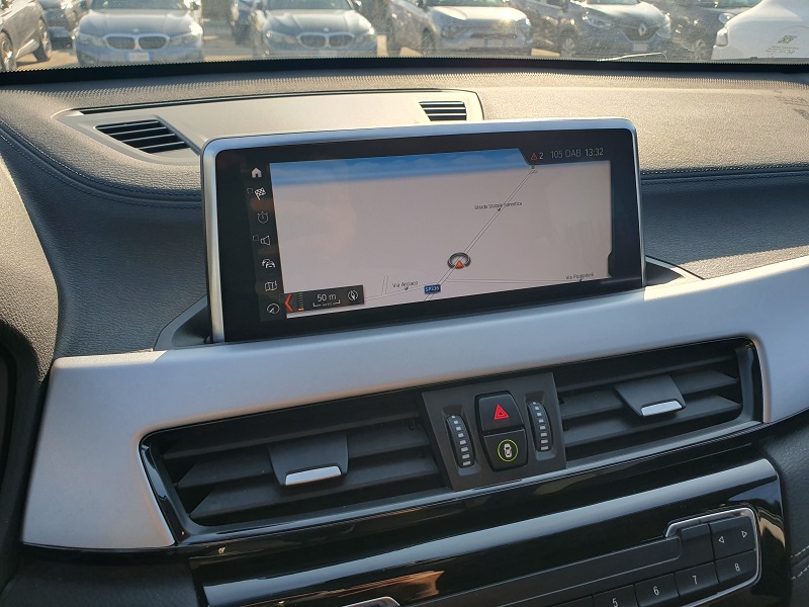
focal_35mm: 26
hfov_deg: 67.3
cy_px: 304
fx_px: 608
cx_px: 404
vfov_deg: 53.1
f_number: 2.4
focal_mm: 4.32
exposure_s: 1/388
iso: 50
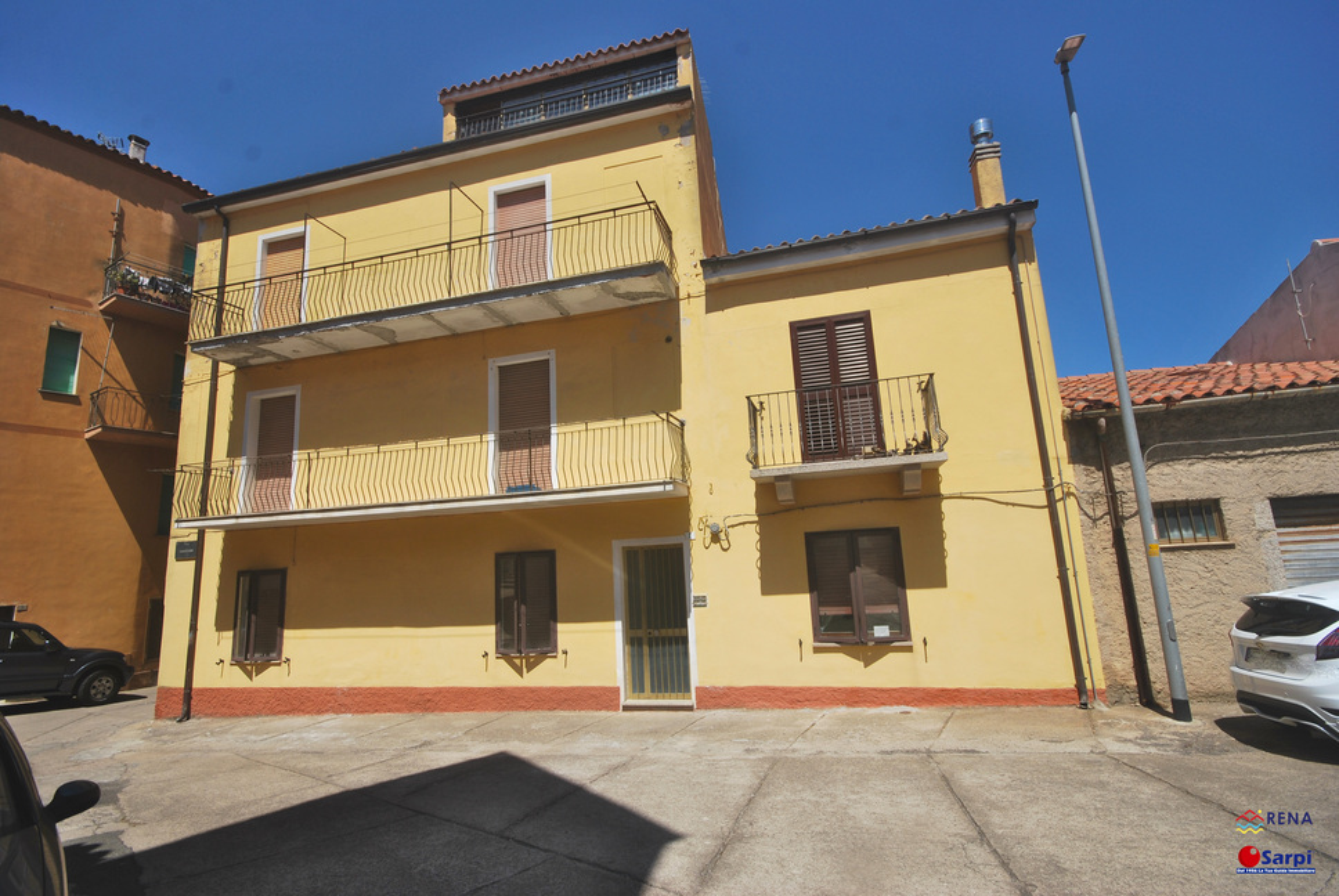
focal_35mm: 16
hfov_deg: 94.9
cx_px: 670
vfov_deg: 72.2
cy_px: 448
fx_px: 614
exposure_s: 1/320
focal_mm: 11
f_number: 9
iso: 100
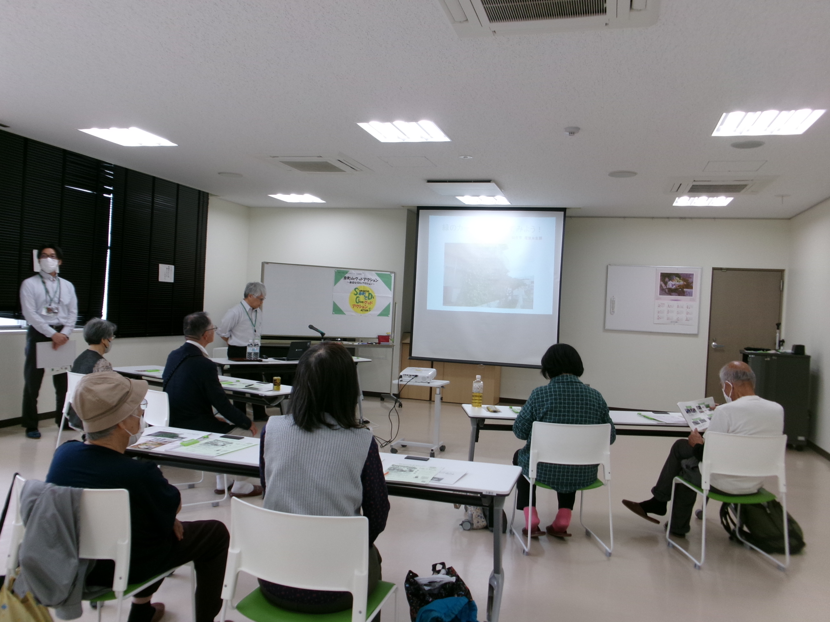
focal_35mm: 28
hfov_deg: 63.4
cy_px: 311
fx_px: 671
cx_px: 415
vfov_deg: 49.7
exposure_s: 1/34
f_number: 3.9
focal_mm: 5.1
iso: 138
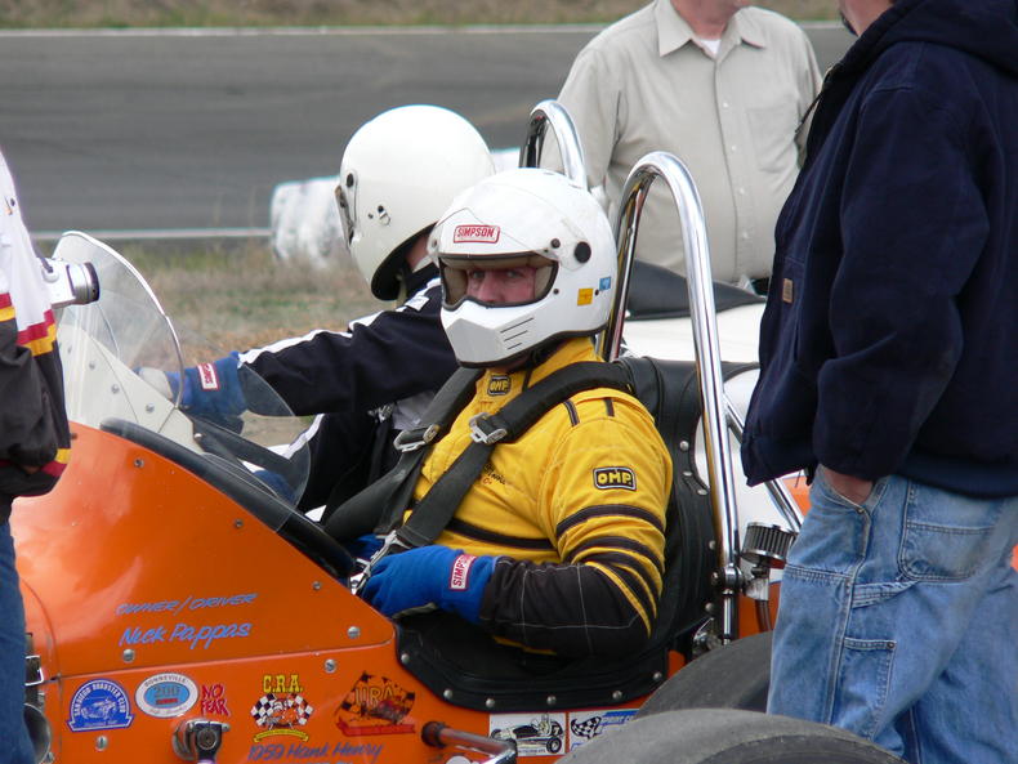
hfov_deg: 4.6
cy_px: 382
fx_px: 12708
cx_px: 509
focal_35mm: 432
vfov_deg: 3.4
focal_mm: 72
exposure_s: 1/160
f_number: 4
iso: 80
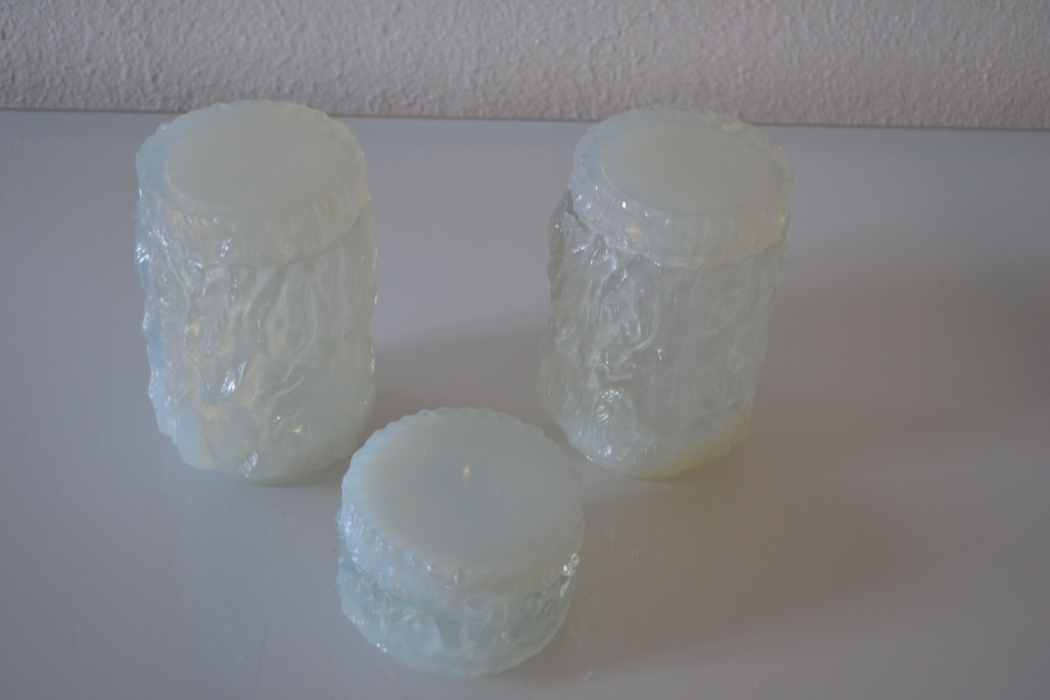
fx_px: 1400
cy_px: 350
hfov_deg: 41.1
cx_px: 525
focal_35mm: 48
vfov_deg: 28.1
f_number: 4.8
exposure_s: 1/30
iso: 400
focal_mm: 32
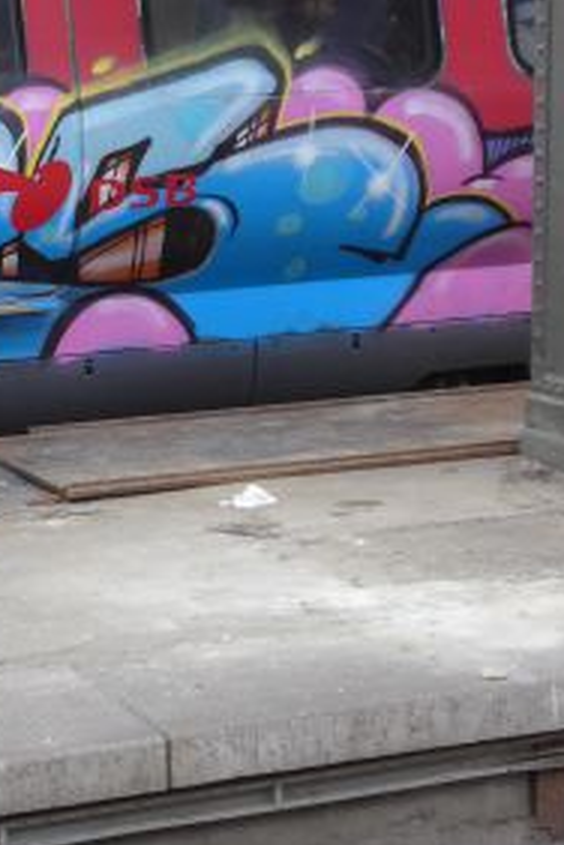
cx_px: -63
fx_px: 2256
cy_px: 367
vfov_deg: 21.2
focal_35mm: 96
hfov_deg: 13.9
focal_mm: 10.7
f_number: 3.3
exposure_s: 1/60
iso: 400
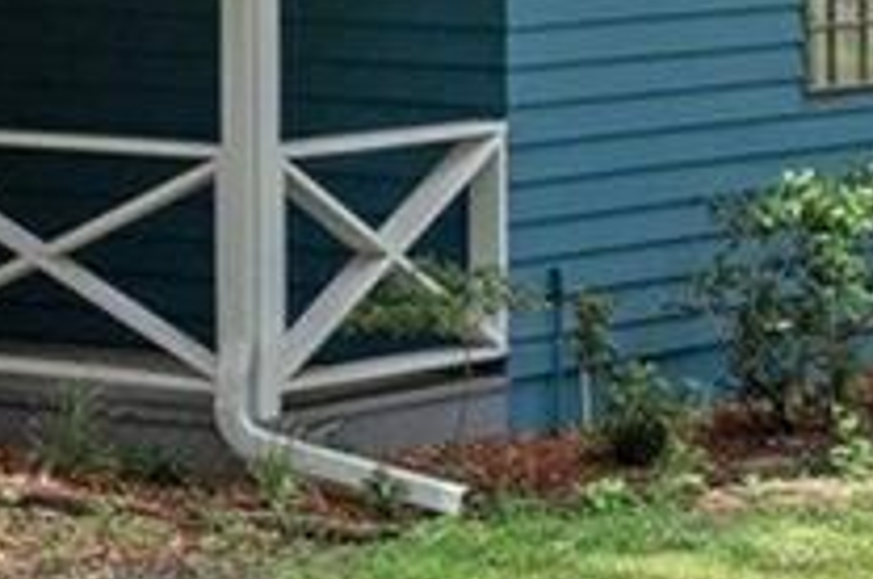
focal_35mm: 231
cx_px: -1301
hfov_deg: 8.1
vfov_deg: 5.9
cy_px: -138
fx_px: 5593
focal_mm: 30
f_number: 8
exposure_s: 1/250
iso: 400
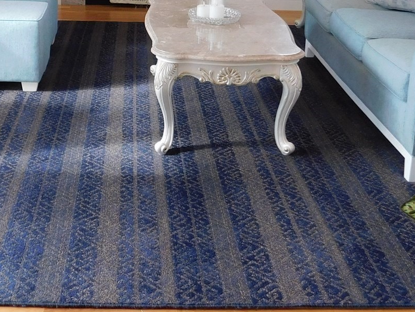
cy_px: 17
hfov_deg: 32.5
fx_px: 708
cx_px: 147
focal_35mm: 59
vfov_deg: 24.0
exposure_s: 1/30
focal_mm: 4
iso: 140
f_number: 3
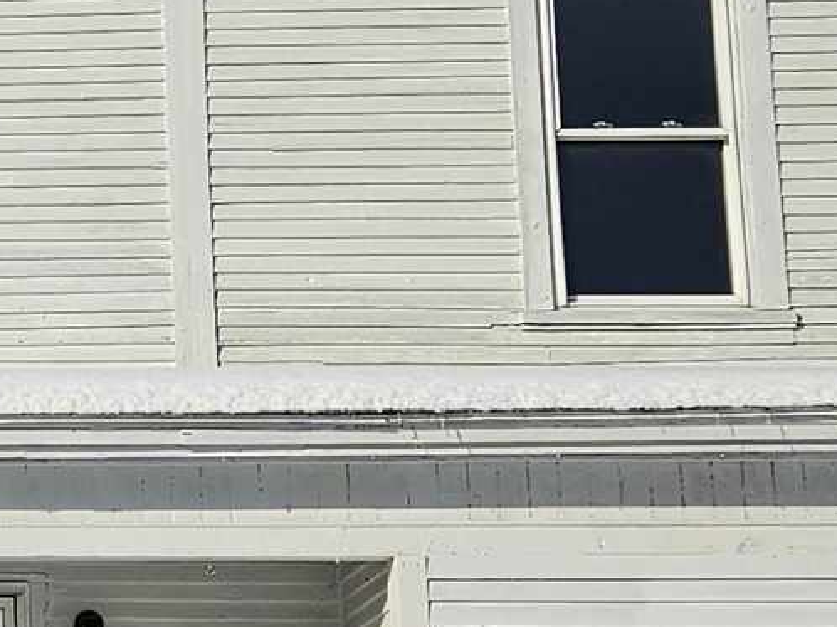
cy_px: 383
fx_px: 3432
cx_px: -753
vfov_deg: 10.4
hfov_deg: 12.5
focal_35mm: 142
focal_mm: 5.4
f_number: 1.8
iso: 25
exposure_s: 1/2835
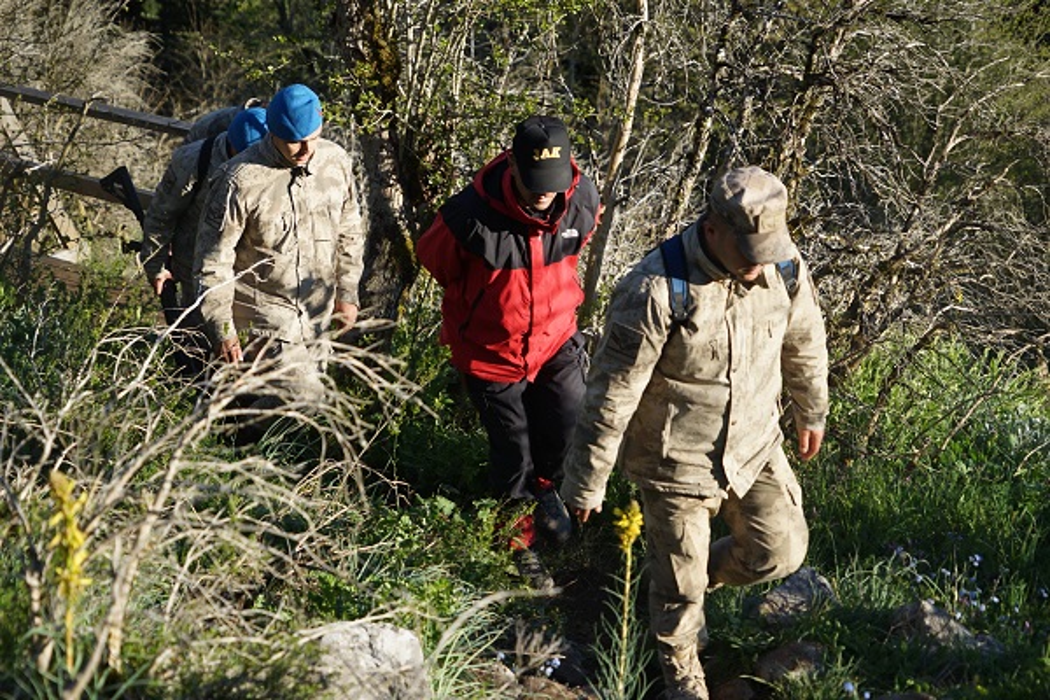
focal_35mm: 96
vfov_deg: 14.3
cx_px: 525
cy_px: 350
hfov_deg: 21.2
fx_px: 2800
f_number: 6.3
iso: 100
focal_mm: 96
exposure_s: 1/160
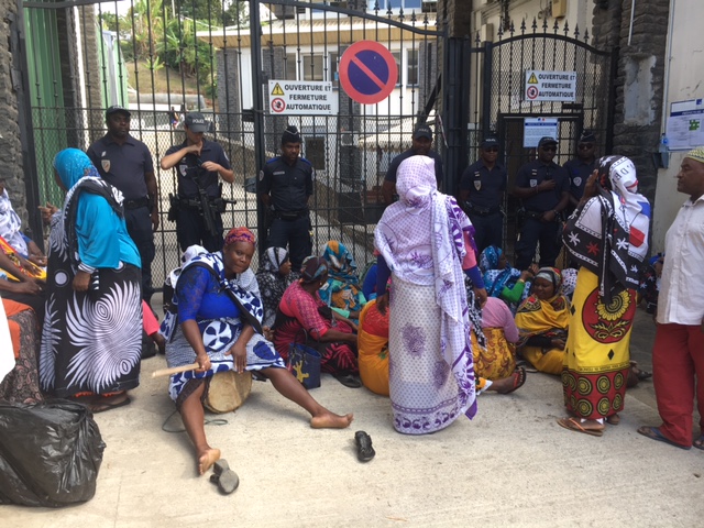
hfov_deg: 61.7
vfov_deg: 48.2
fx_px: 590
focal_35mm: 29
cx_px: 352
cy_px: 264
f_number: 2.2
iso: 25
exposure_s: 1/128
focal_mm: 4.15
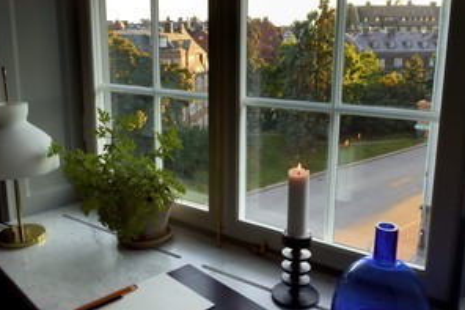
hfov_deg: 55.7
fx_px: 439
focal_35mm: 34
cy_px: 140
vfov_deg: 38.8
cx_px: 211
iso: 800
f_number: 10
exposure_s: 1/200
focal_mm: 24
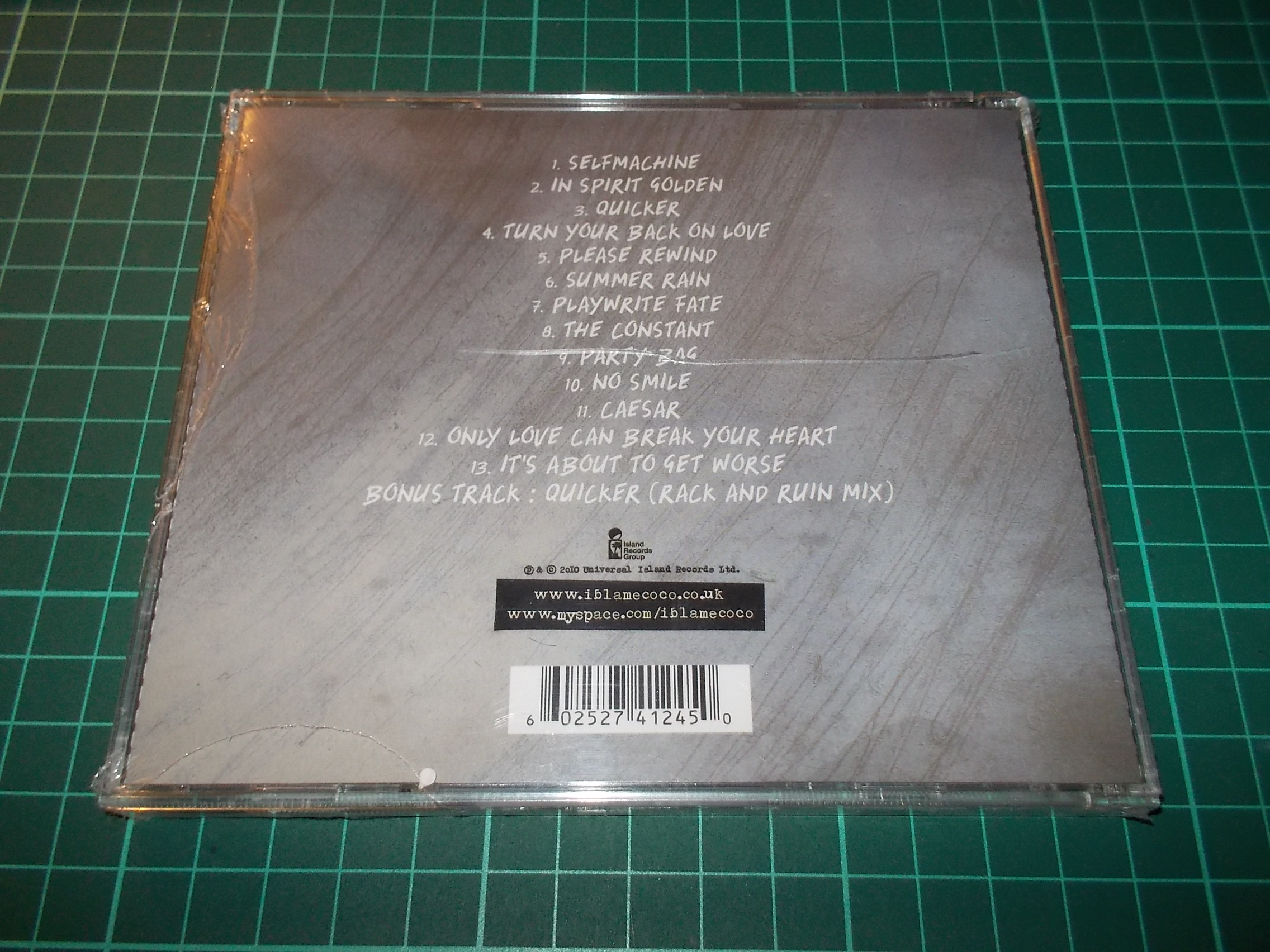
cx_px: 635
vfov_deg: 48.2
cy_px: 476
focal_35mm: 29
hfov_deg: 61.7
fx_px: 1064
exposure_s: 1/30
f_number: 3.3
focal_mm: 4.1
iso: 200
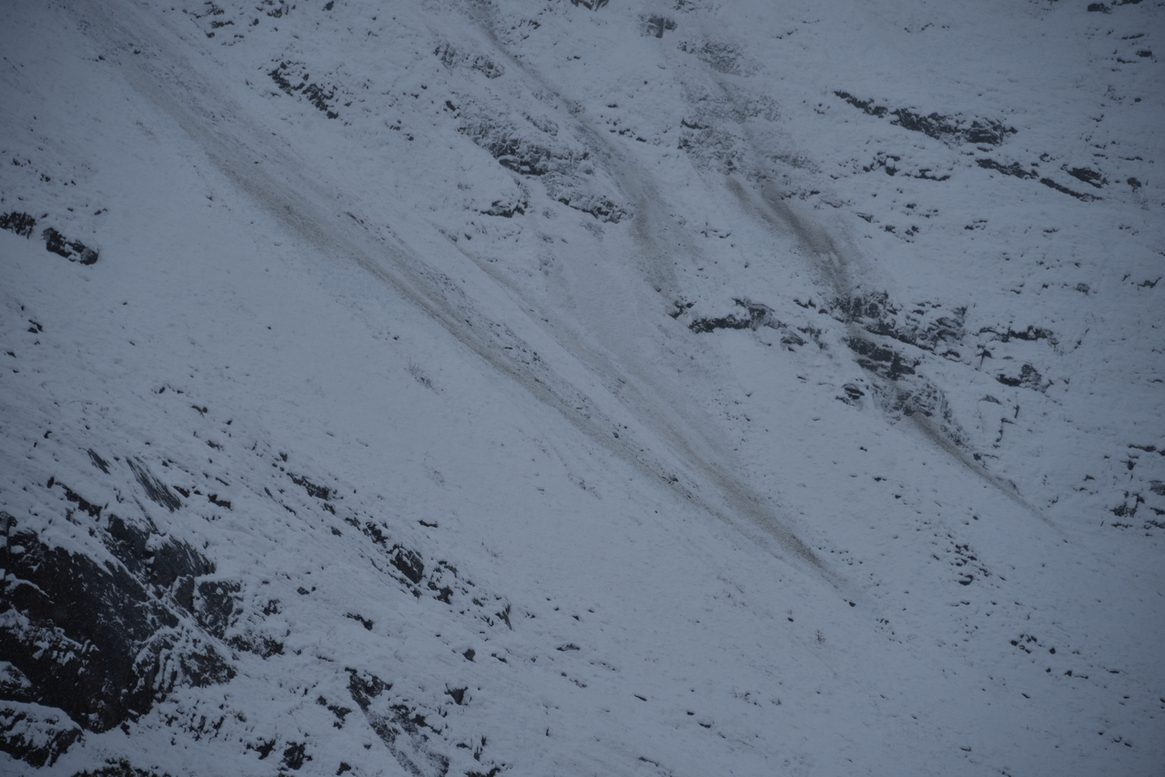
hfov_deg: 12.1
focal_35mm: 170
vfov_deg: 8.1
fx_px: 5502
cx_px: 582
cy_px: 388
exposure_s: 1/400
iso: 110
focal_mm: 170
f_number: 5.6
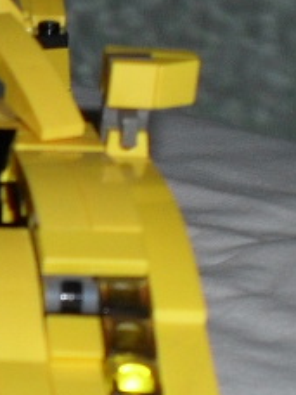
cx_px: -220
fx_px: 1790
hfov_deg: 9.1
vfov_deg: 12.5
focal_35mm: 157
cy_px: 360
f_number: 3.2
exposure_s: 1/45
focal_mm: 6.3
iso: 200
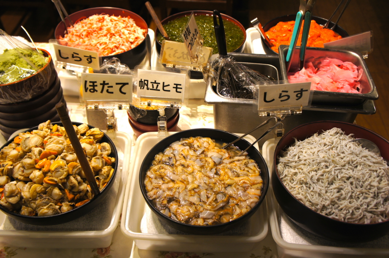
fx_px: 389
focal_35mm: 36
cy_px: 129
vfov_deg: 36.8
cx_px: 194
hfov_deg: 53.2
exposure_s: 1/40
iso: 200
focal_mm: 24
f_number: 4
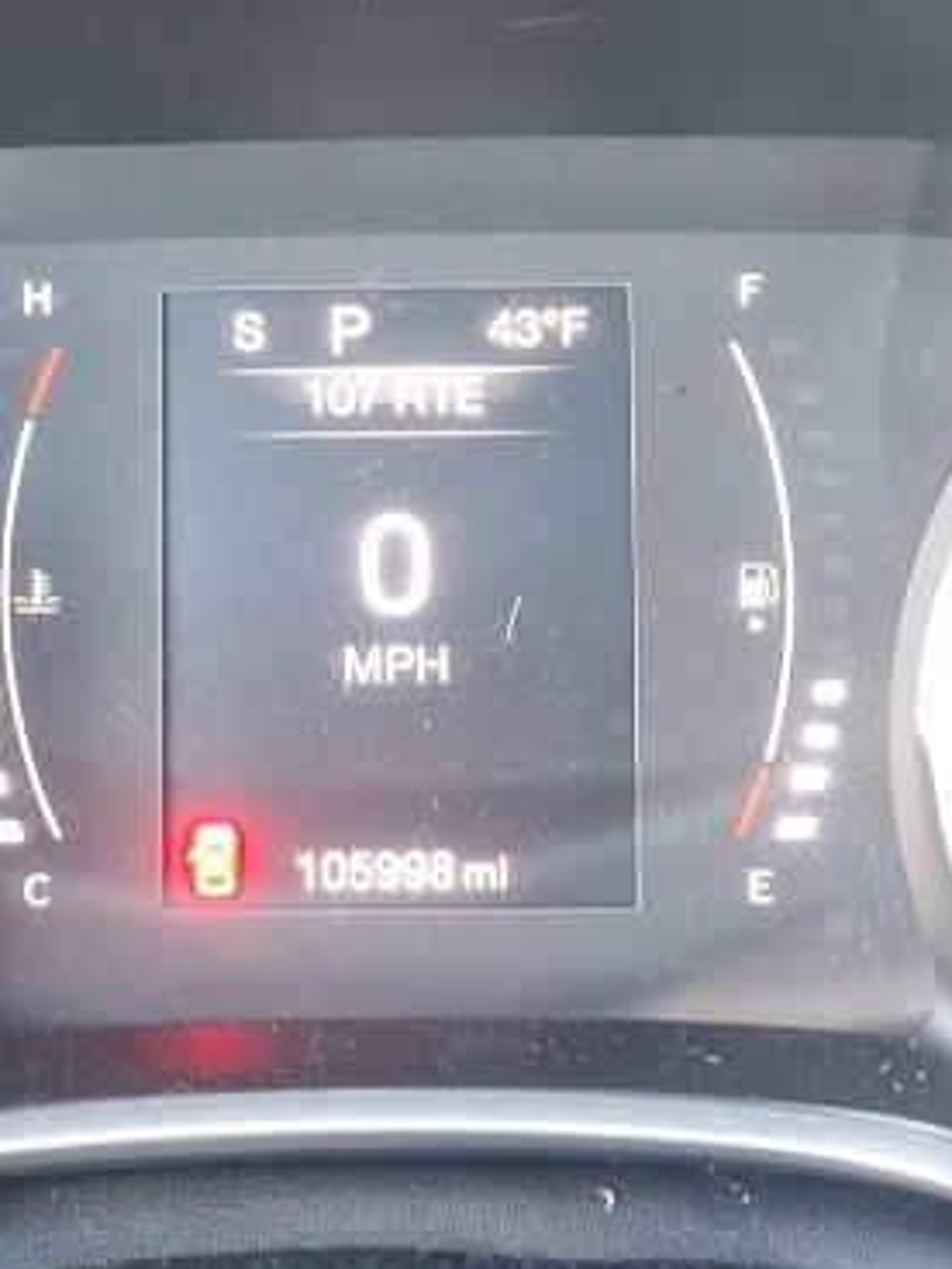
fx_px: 1467
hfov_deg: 35.8
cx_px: 383
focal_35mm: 40
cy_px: 541
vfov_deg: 46.7
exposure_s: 1/40
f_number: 1.8
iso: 124
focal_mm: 5.54
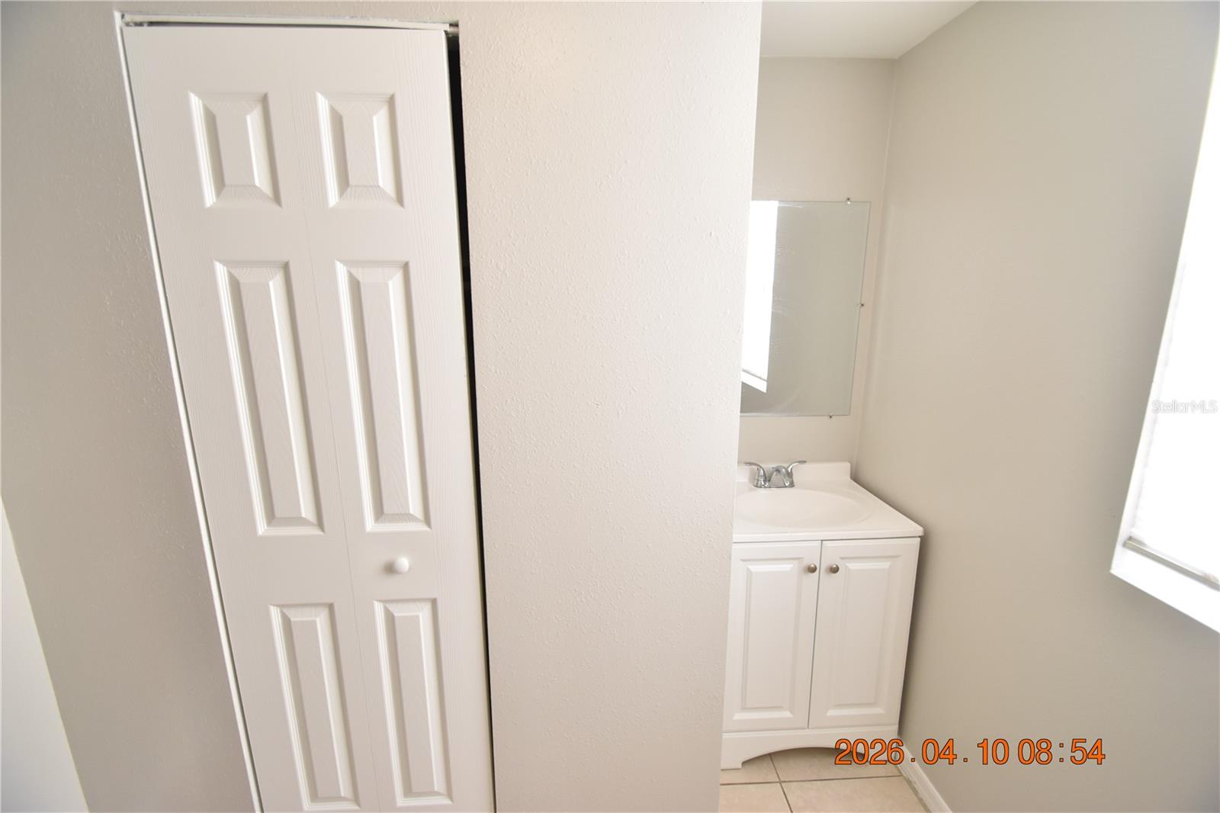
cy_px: 406
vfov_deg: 77.3
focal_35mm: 15
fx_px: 508
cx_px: 610
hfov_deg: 100.4
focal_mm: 10
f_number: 3.5
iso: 800
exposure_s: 1/250
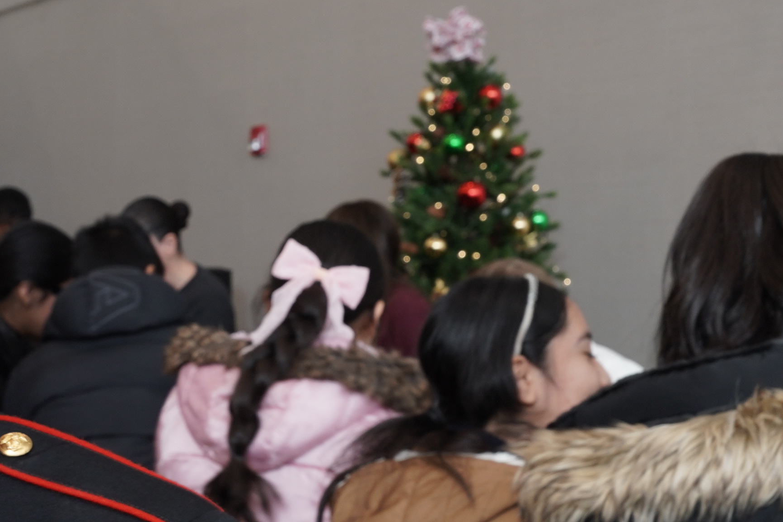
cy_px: 277
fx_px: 1566
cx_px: 246
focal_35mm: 72
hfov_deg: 27.9
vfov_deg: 18.9
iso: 250
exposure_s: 1/30
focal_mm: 20
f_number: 6.3
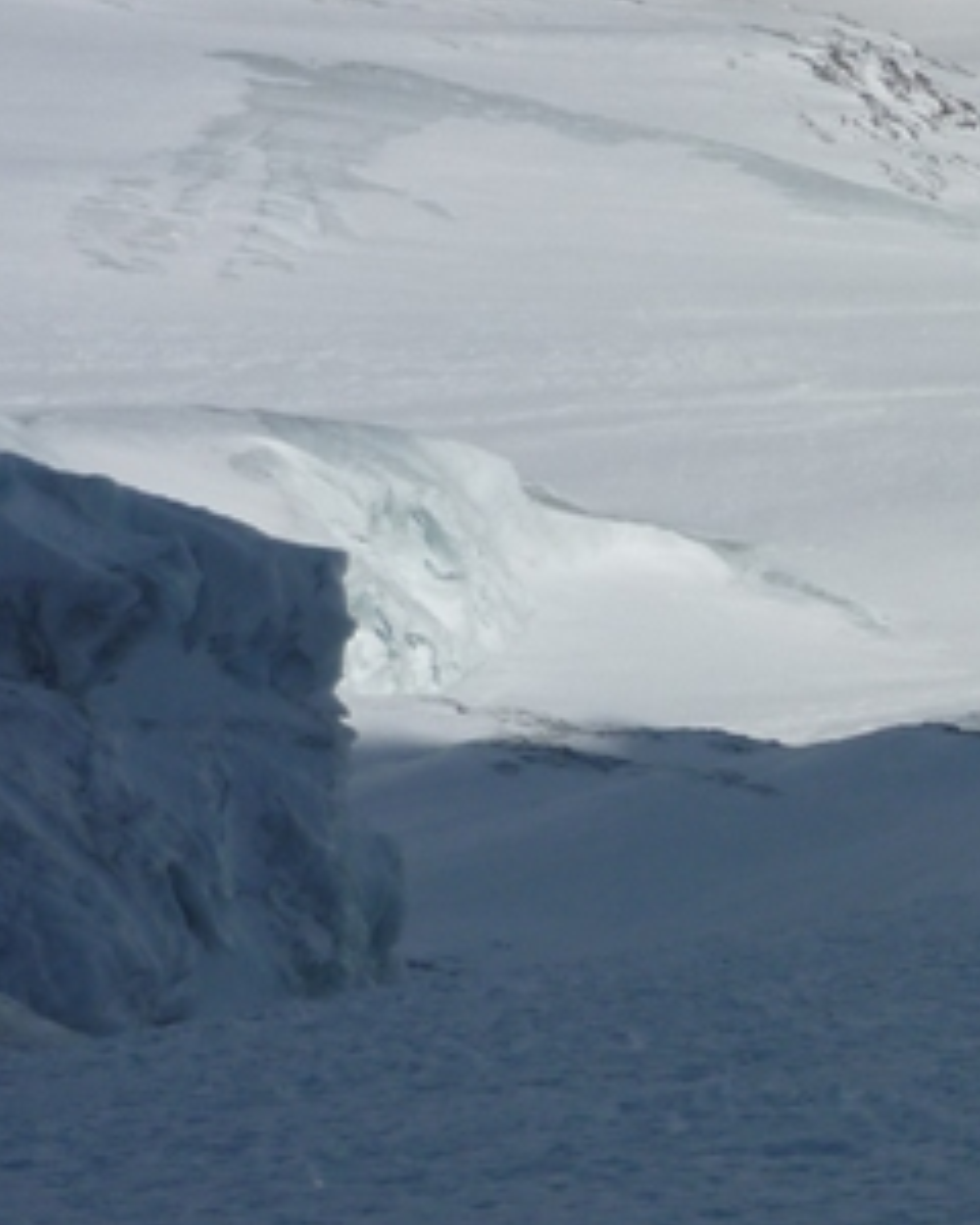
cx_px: 1319
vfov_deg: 22.2
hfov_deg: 16.7
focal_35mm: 86
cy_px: 764
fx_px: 3118
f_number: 8
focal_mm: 5.5
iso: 100
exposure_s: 1/1000
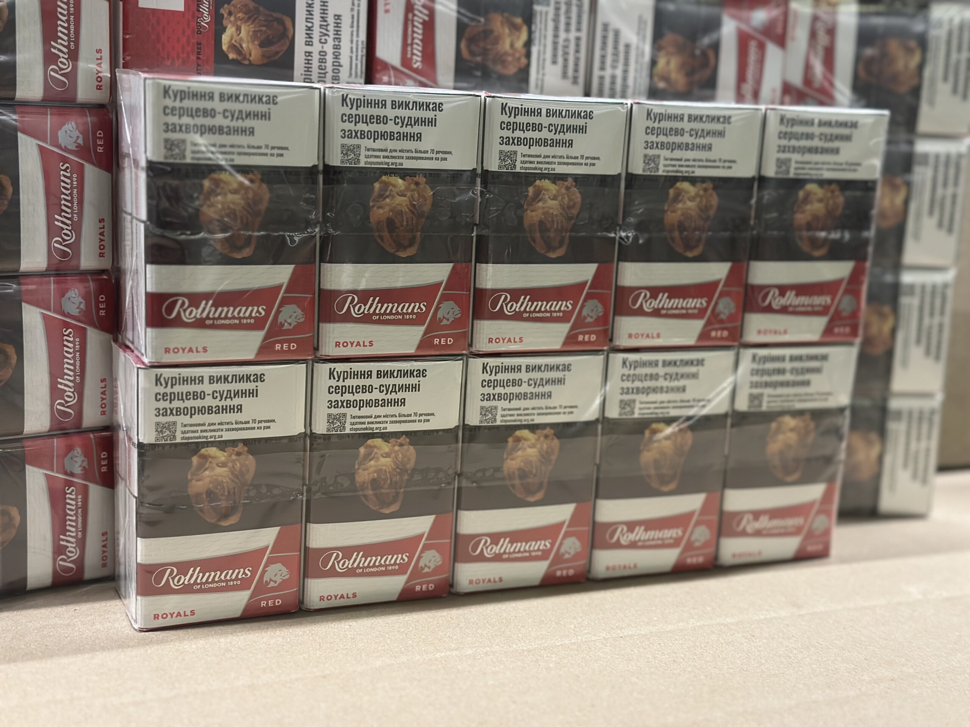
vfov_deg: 30.3
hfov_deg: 39.7
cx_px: 485
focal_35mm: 48
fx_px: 1345
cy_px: 364
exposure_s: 1/40
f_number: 1.78
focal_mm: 6.86
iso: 400
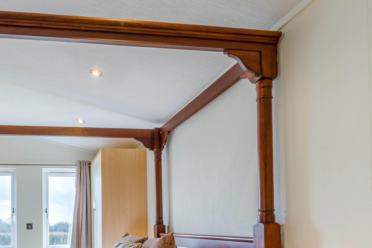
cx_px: 86
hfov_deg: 54.1
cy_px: 220
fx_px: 341
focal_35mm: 33
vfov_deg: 37.5
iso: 100
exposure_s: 1/60
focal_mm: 16
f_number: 11
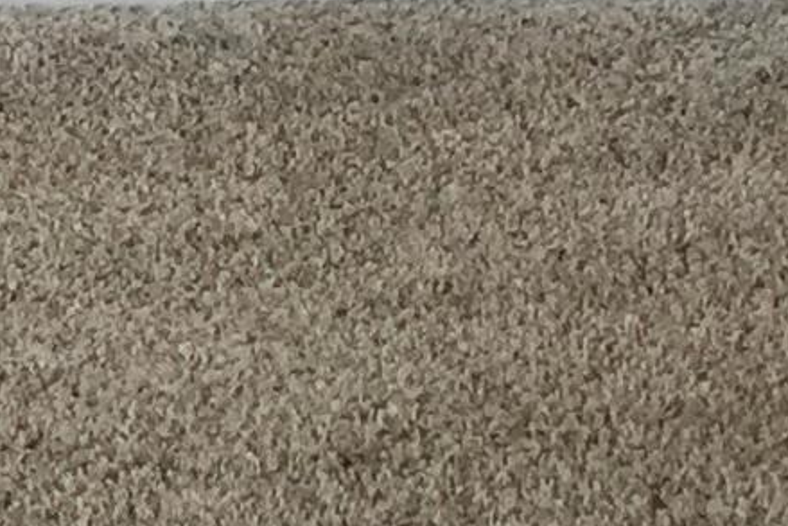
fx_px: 4510
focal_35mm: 206
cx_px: 705
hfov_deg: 9.9
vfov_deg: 6.0
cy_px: 1819
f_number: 2.2
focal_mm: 4.15
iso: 32
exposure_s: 1/15
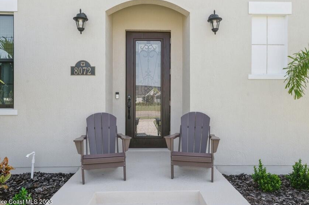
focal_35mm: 28
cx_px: 154
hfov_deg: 65.5
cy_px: 101
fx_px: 240
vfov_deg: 46.3
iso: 320
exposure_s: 1/320
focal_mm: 26
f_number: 8
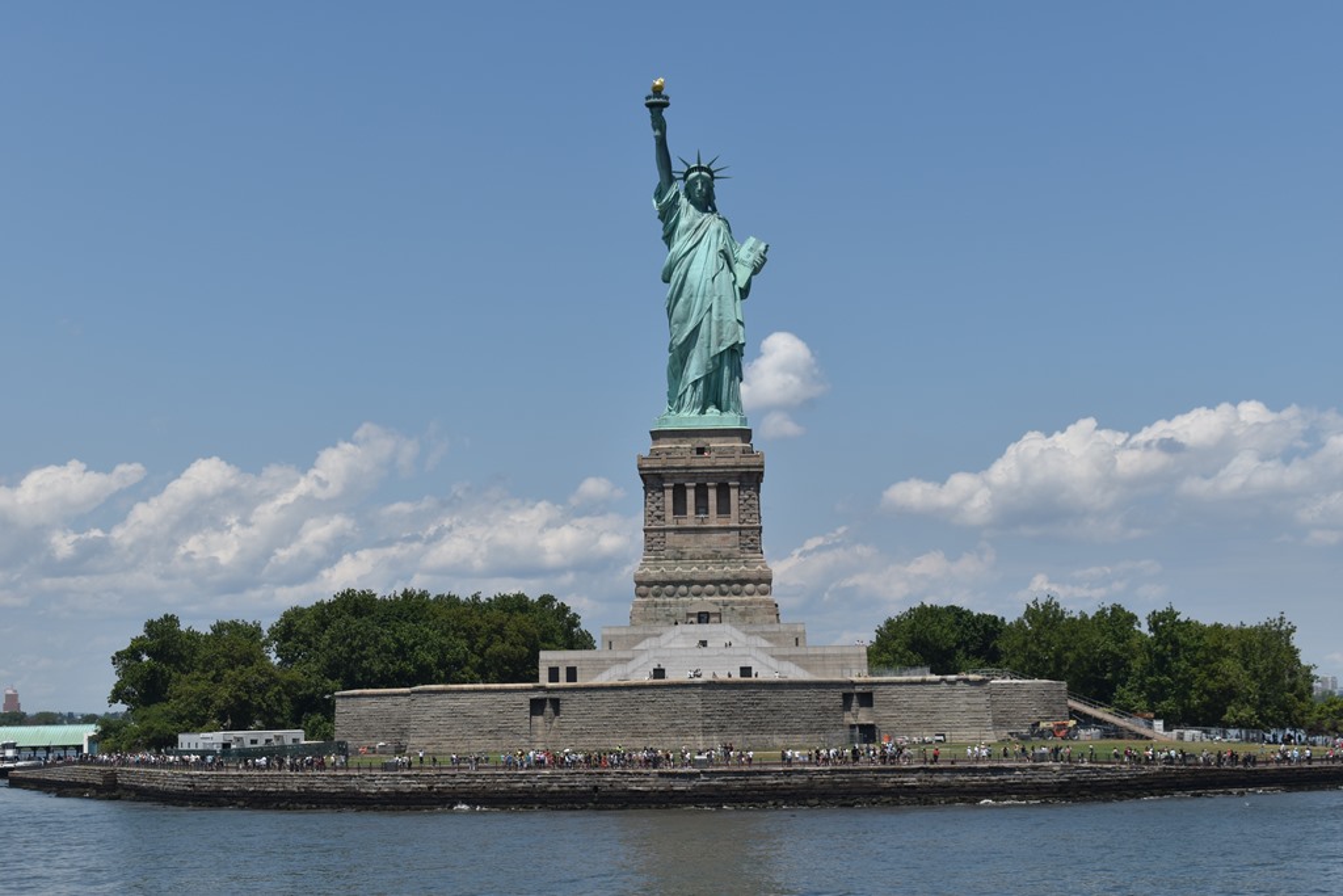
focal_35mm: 68
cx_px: 672
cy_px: 448
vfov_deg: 20.2
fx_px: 2518
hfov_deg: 29.9
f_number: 9
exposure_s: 1/400
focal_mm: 45
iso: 100
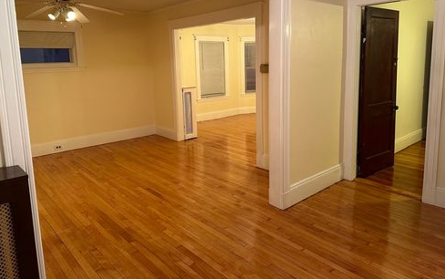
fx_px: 315
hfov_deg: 70.4
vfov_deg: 47.3
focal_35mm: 26
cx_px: 222
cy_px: 109
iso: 320
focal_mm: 6.86
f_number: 1.78
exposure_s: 1/60
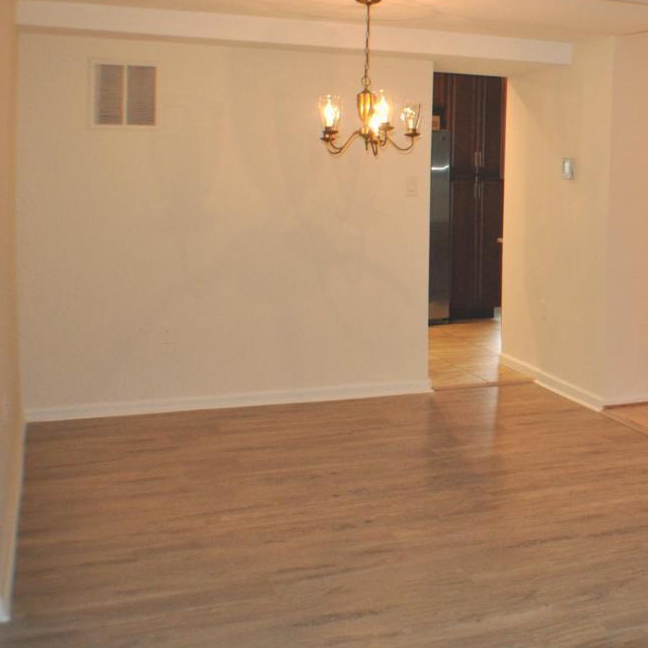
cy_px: 243
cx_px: 689
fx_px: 1313
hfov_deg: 25.9
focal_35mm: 62
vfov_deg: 27.6
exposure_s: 1/60
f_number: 3.8
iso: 800
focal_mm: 22
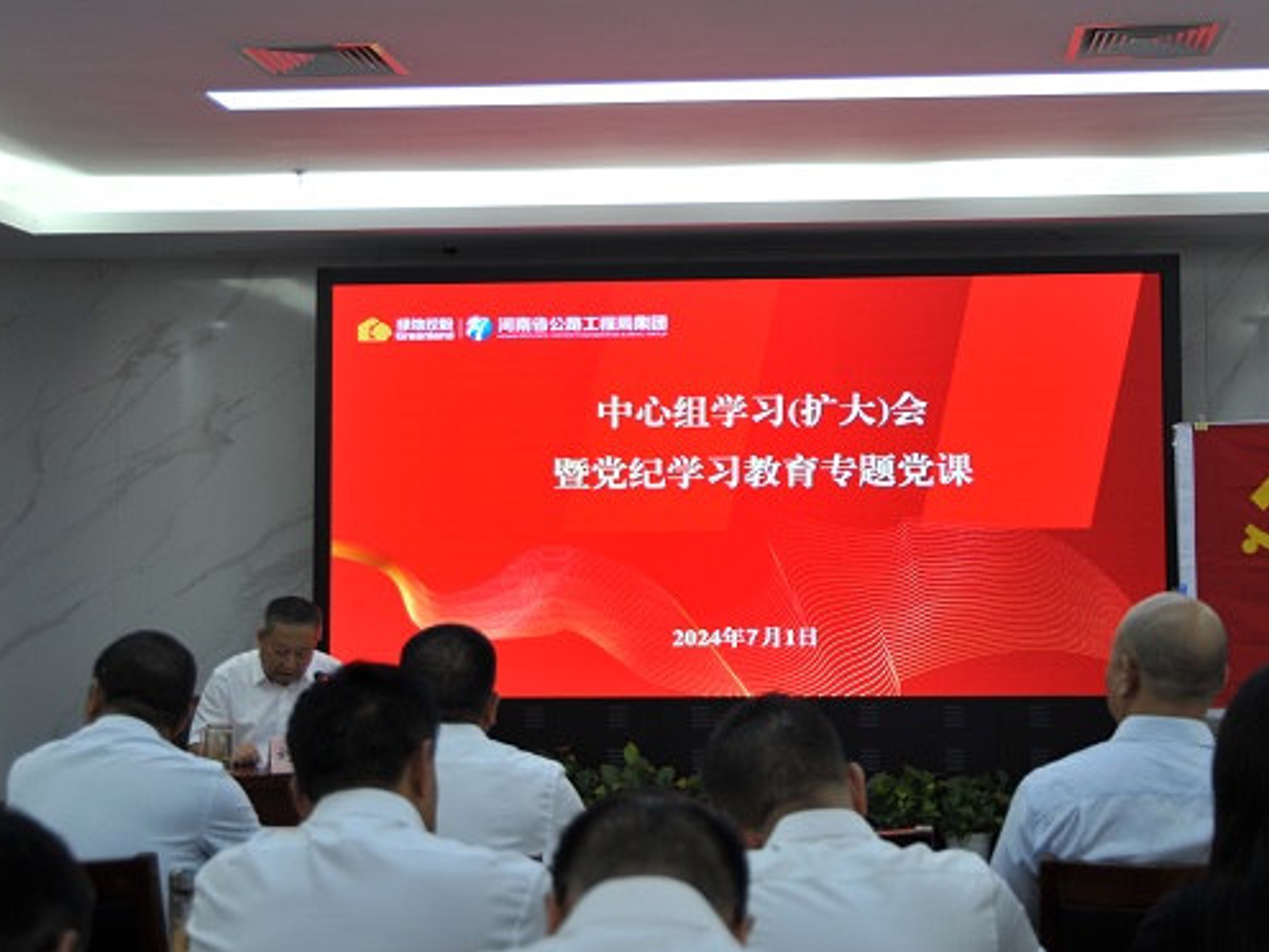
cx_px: 747
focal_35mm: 62
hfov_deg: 31.1
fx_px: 2273
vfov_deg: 23.6
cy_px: 427
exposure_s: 1/80
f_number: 4.2
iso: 500
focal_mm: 40
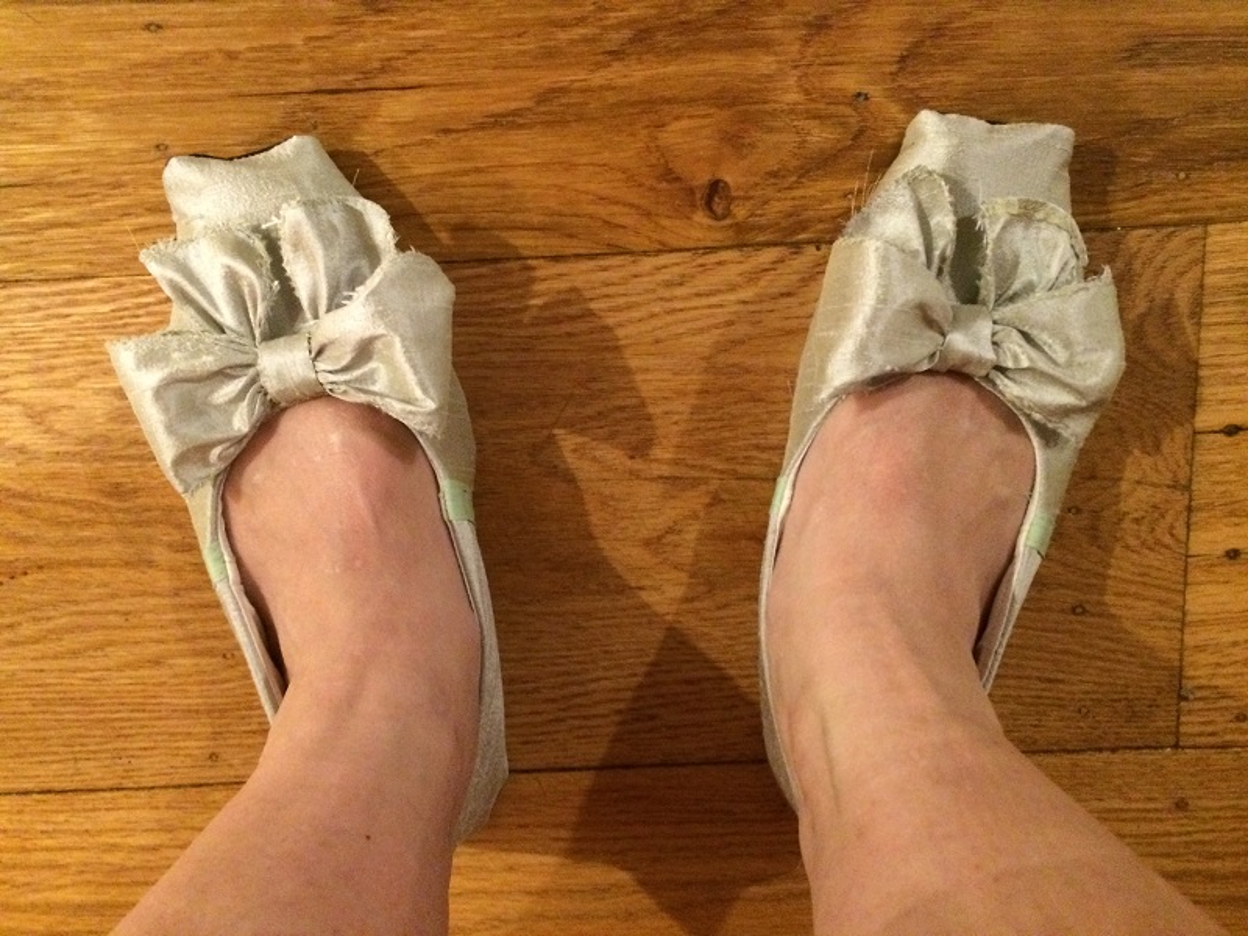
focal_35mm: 29
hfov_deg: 61.7
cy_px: 468
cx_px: 624
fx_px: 1046
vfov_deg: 48.2
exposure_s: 1/15
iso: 400
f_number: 2.2
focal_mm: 4.15
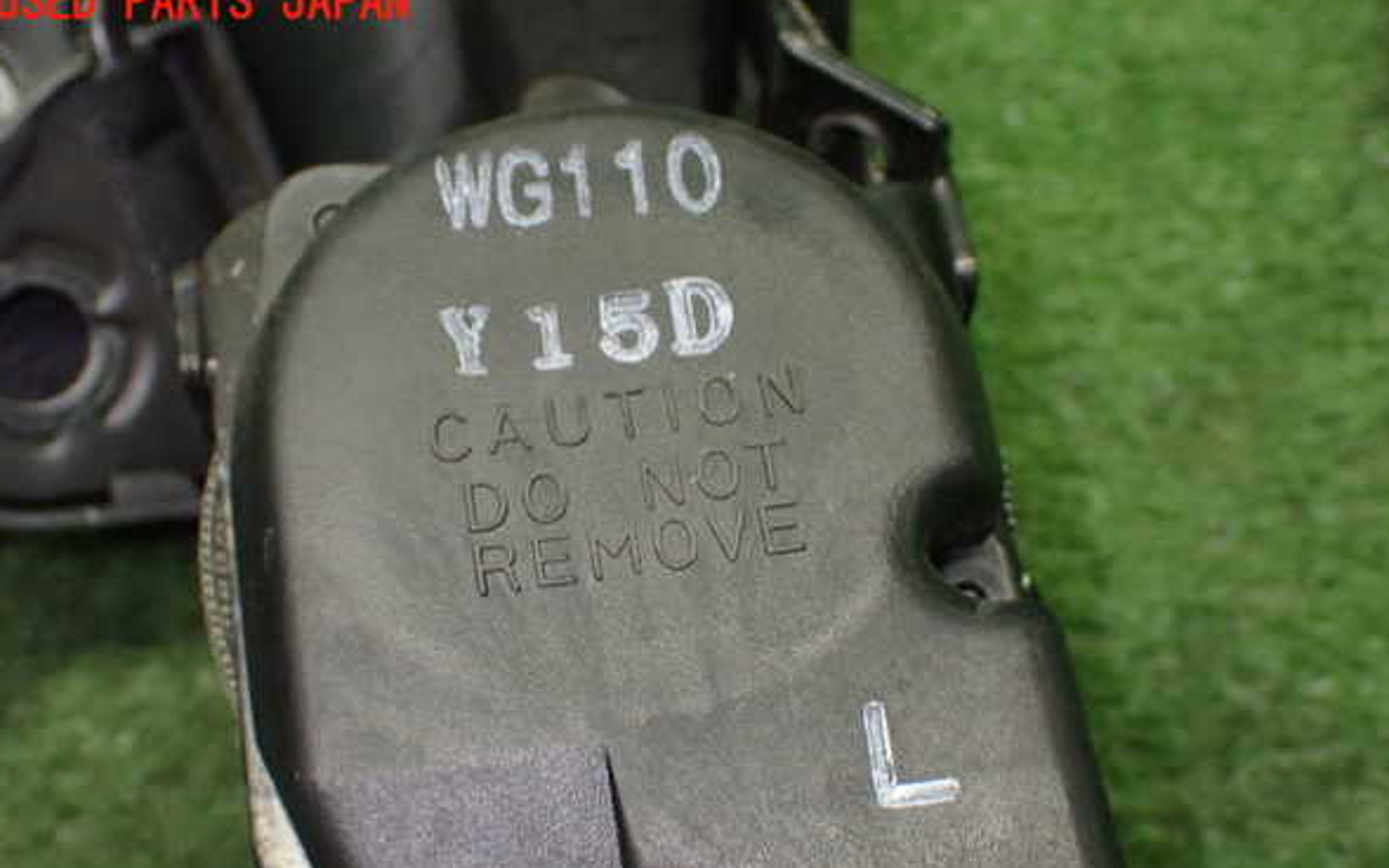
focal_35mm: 54
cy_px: 505
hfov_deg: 37.5
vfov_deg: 23.9
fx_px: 2044
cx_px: 689
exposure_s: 1/80
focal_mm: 9.01
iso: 800
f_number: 3.2
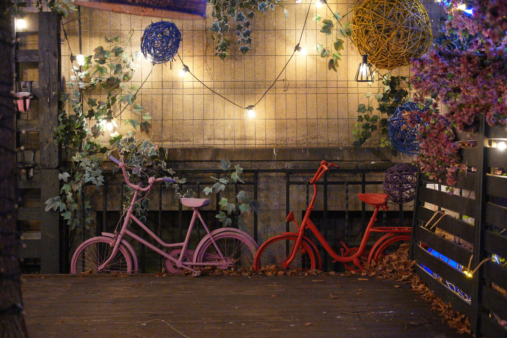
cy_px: 169
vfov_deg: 19.5
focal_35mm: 70
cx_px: 254
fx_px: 986
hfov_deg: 28.8
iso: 25600
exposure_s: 1/125
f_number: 2.8
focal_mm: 70
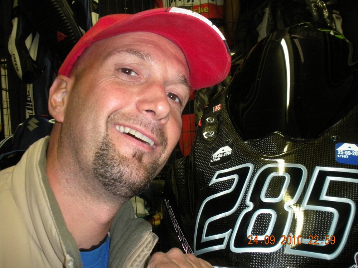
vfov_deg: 40.7
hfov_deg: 52.6
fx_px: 362
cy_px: 134
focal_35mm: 35
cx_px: 179
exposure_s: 1/60
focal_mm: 6.3
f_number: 3.5
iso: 400
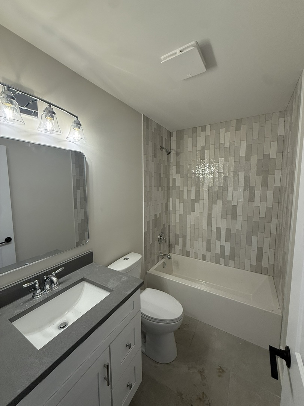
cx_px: 152
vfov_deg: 102.1
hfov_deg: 85.7
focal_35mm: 14
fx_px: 164
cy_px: 203
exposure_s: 1/120
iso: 64
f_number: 2.2
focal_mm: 2.22
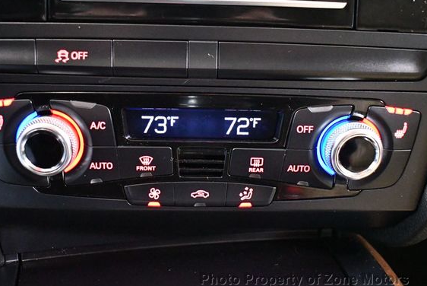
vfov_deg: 32.7
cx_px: 191
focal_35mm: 41
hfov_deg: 47.3
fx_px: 487
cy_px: 131
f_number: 3.5
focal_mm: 18
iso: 12800
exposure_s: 1/60
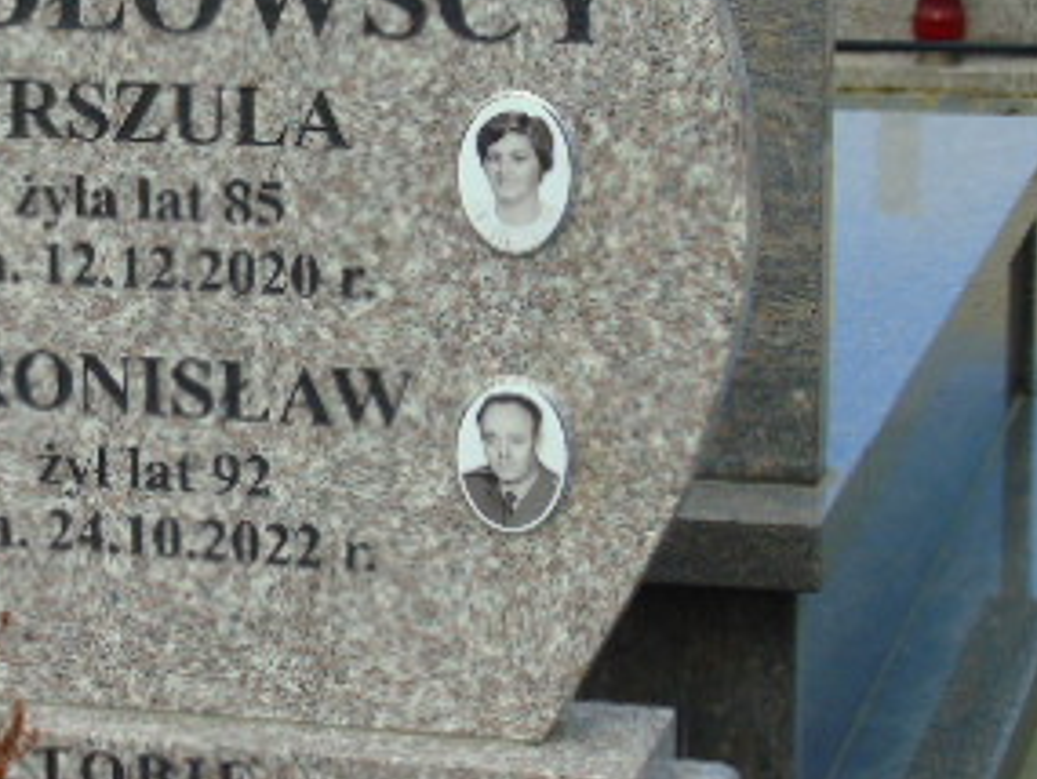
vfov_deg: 10.7
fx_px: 4166
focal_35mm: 139
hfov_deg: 13.9
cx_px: -51
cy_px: 320
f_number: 4.5
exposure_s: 1/400
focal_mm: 11
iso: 80
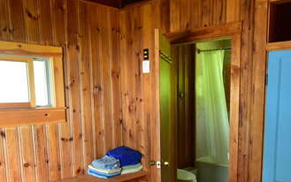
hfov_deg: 51.2
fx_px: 302
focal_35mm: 38
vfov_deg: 32.9
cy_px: 140
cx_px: 176
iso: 1100
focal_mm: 16
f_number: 4
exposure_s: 1/15
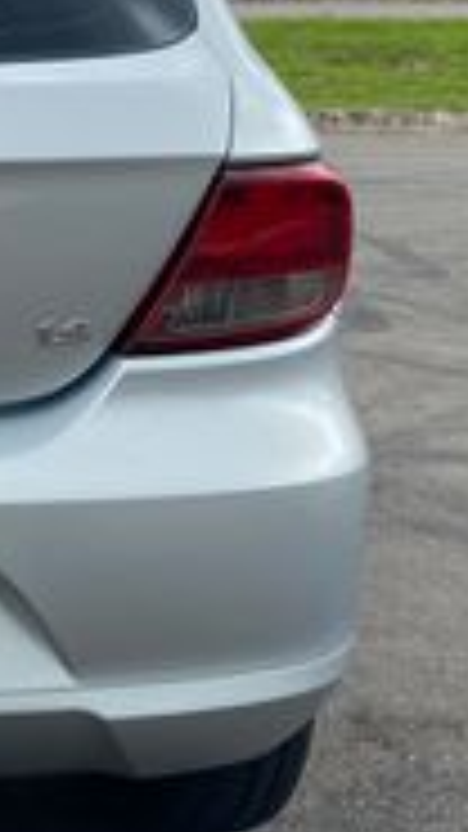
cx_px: -364
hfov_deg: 14.7
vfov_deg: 29.1
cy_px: 261
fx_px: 1589
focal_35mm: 72
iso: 32
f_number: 1.8
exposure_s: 1/1135
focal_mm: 4.25
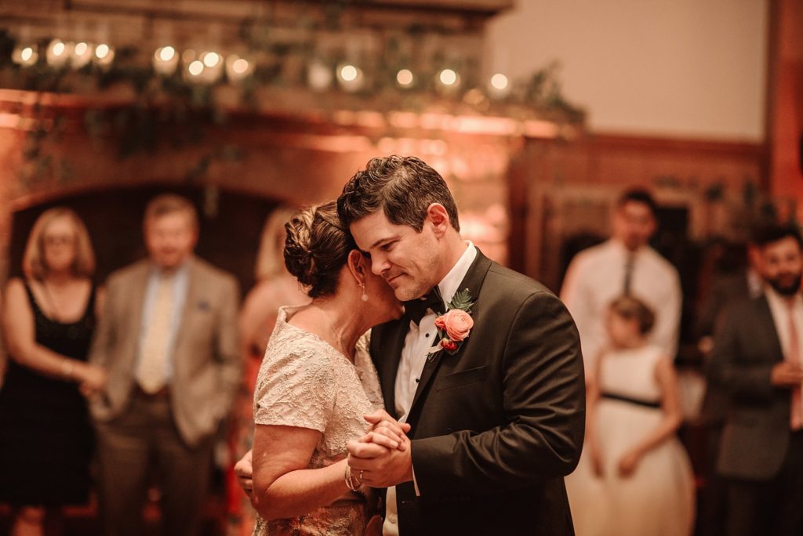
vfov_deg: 16.1
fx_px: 1897
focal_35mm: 85
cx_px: 402
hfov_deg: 23.9
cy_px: 268
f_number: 1.8
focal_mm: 85
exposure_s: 1/320
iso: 1250
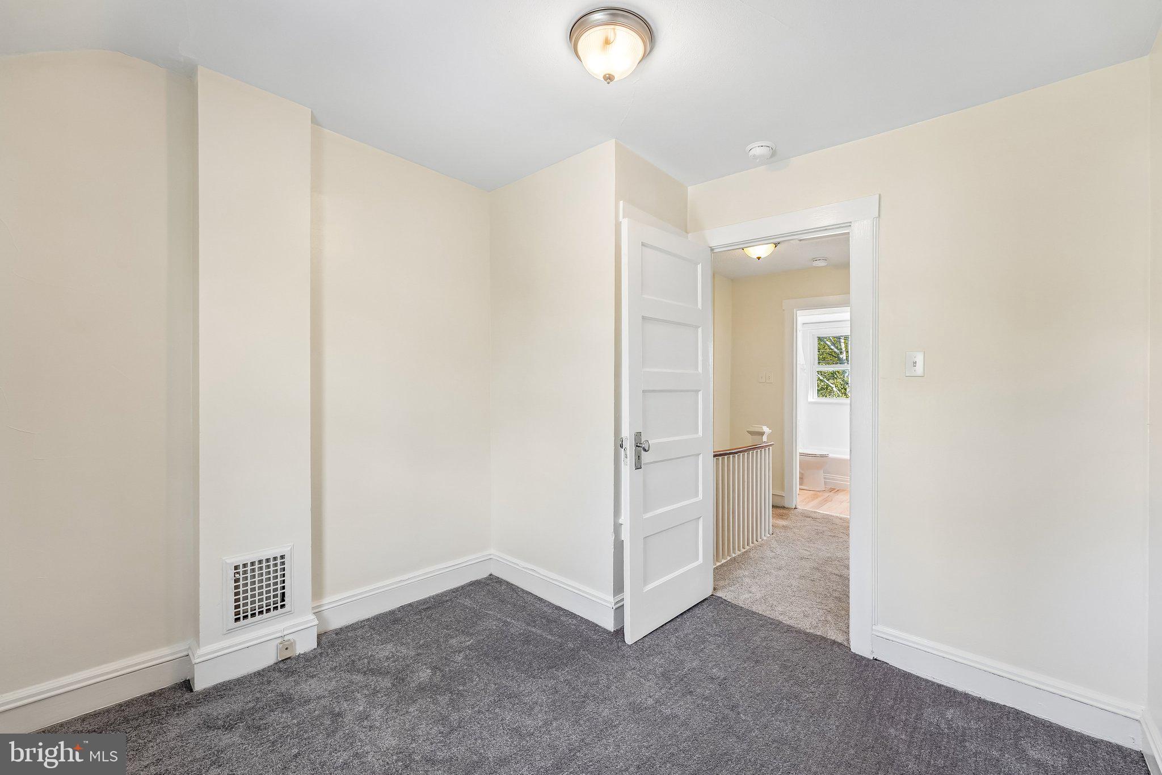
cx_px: 581
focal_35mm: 14
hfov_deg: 104.3
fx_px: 452
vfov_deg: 81.2
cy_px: 388
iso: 500
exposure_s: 1/20
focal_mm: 14
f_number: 8
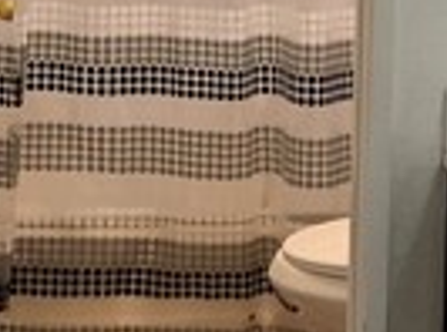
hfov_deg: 14.1
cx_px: 212
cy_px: 20
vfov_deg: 10.5
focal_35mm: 140
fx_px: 1803
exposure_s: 1/60
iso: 125
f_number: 1.8
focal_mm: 3
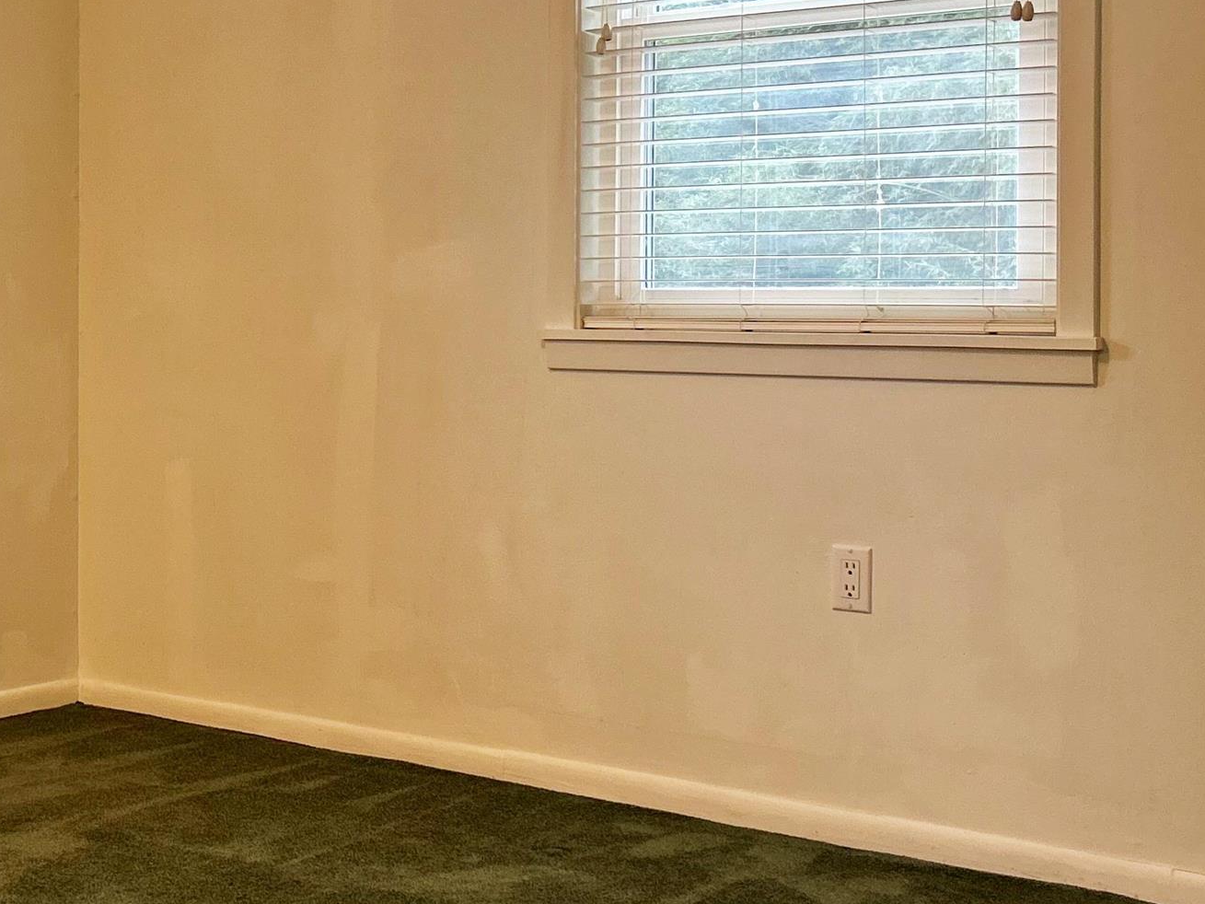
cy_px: 315
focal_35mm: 61
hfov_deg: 30.1
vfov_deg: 23.9
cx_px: 80
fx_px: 2124
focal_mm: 5.7
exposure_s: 1/60
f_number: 1.5
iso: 100
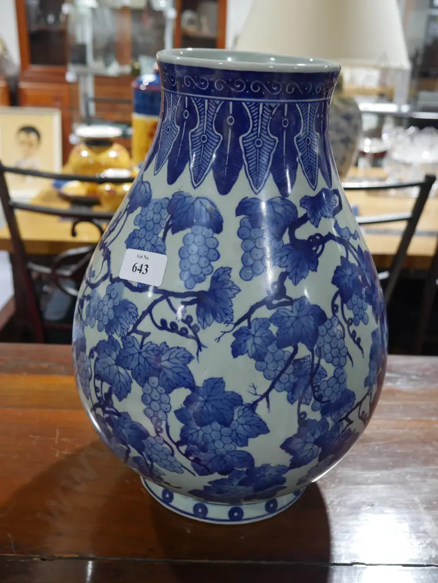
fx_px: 607
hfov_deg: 39.7
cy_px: 292
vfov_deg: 51.3
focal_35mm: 36
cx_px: 219
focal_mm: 18
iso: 800
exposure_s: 1/60
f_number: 4
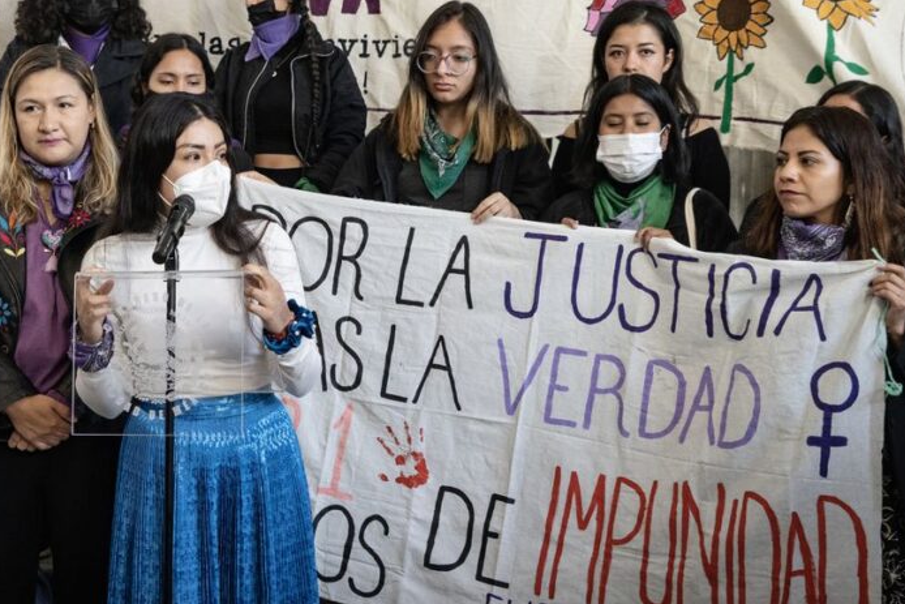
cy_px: 194
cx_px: 319
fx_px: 1483
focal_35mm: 59
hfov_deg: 33.7
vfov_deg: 22.9
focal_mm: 40
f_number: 5
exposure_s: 1/160
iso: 3200
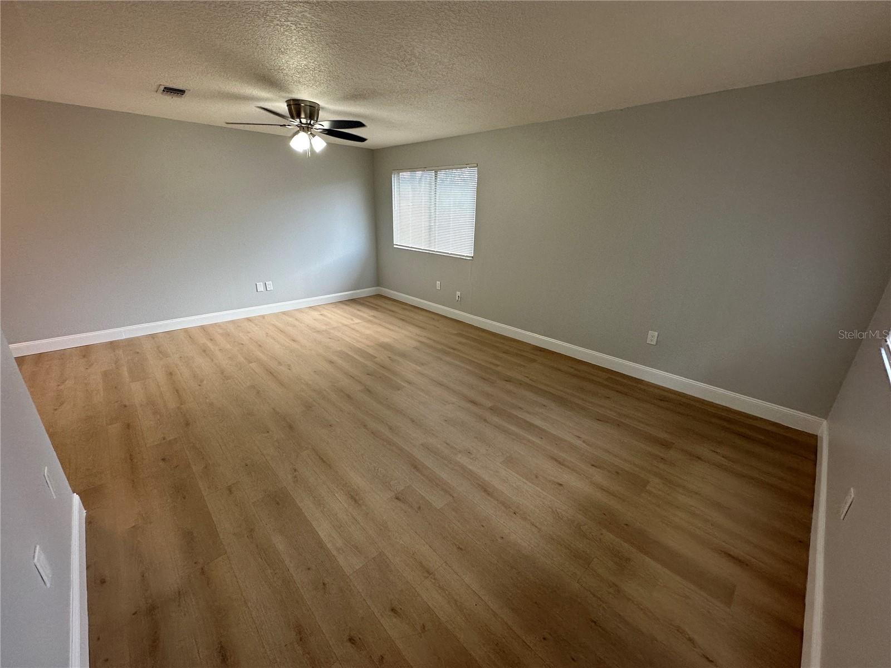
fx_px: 360
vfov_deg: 85.7
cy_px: 334
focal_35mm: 14
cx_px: 446
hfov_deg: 102.1
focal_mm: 2.22
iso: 125
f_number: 2.2
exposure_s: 1/120
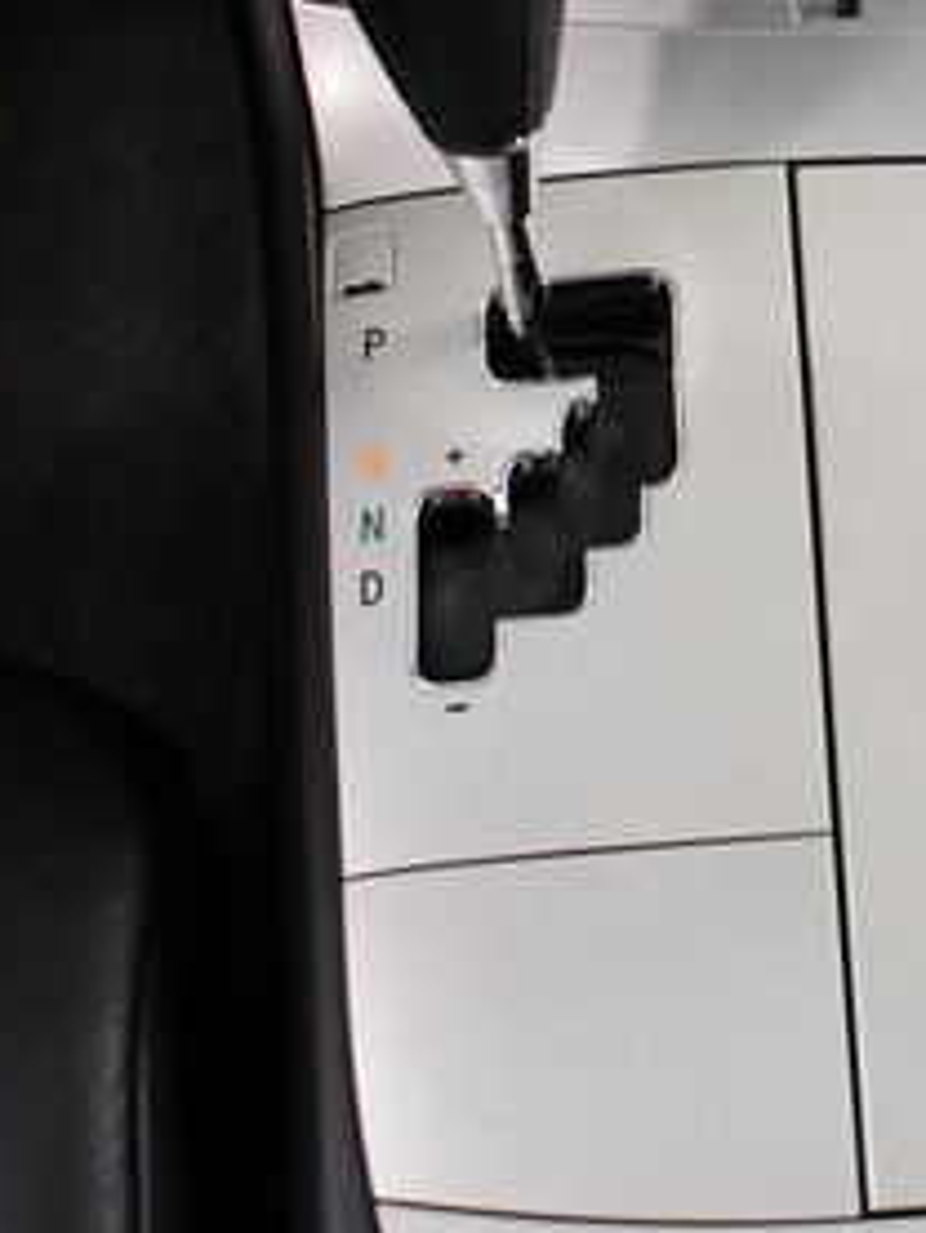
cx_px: 1086
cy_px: 525
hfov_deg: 17.6
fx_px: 2851
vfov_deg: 24.4
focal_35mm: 80
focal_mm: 18
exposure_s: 1/125
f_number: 3.5
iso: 2500
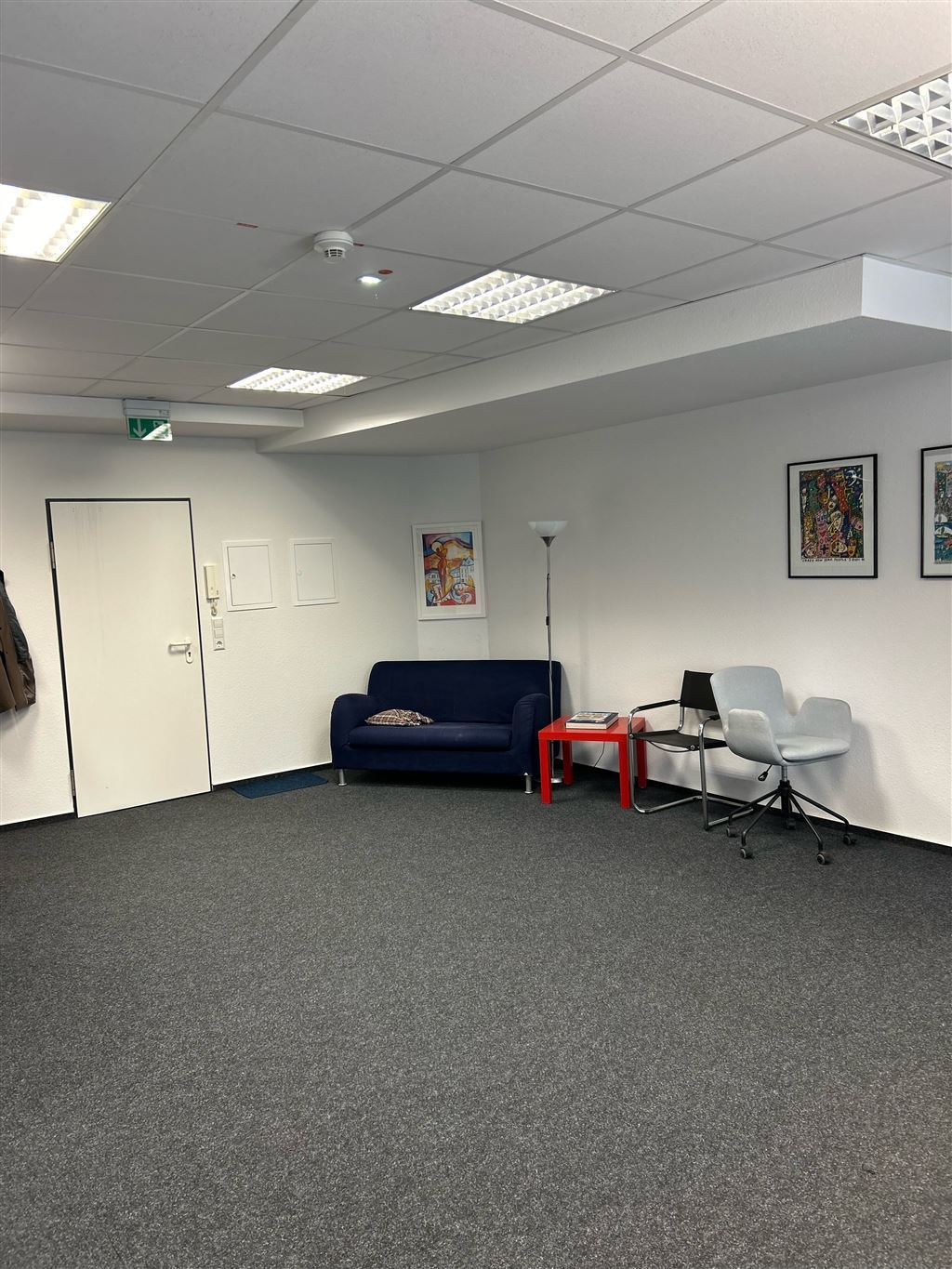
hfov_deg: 53.1
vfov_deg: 67.3
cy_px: 634
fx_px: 953
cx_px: 476
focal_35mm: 26
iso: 100
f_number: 1.5
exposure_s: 1/50
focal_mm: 5.7
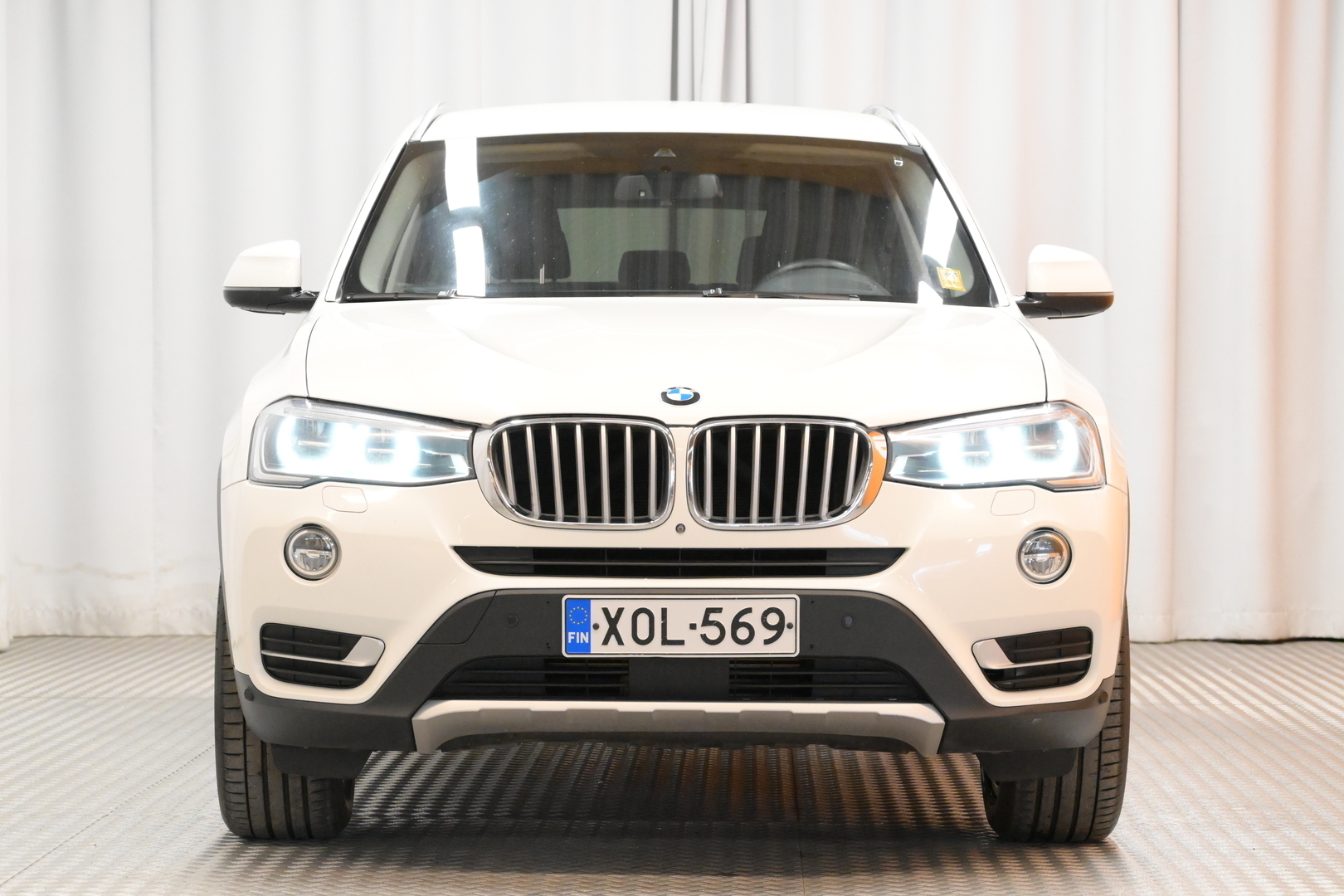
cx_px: 672
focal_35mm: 96
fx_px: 3584
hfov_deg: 21.2
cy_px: 448
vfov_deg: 14.3
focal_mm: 64
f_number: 4.5
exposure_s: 1/320
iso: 6400
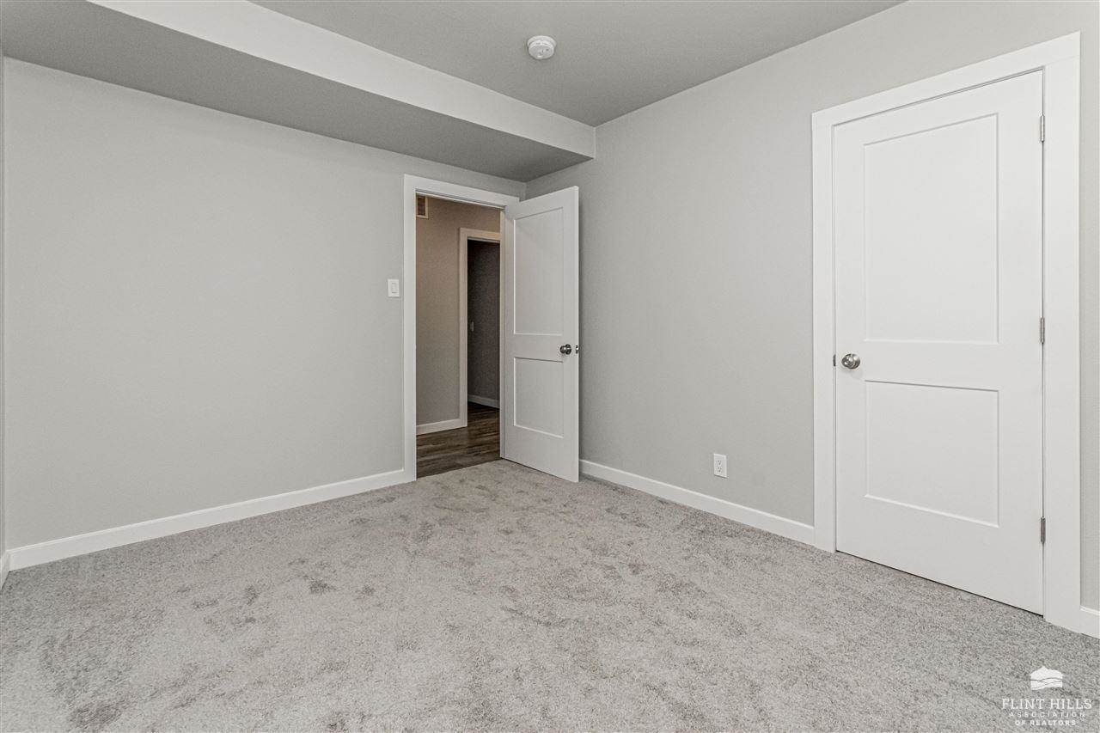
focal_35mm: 15
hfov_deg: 100.4
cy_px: 366
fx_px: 458
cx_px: 550
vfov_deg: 77.3
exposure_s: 1/60
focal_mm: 10
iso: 3200
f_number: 10
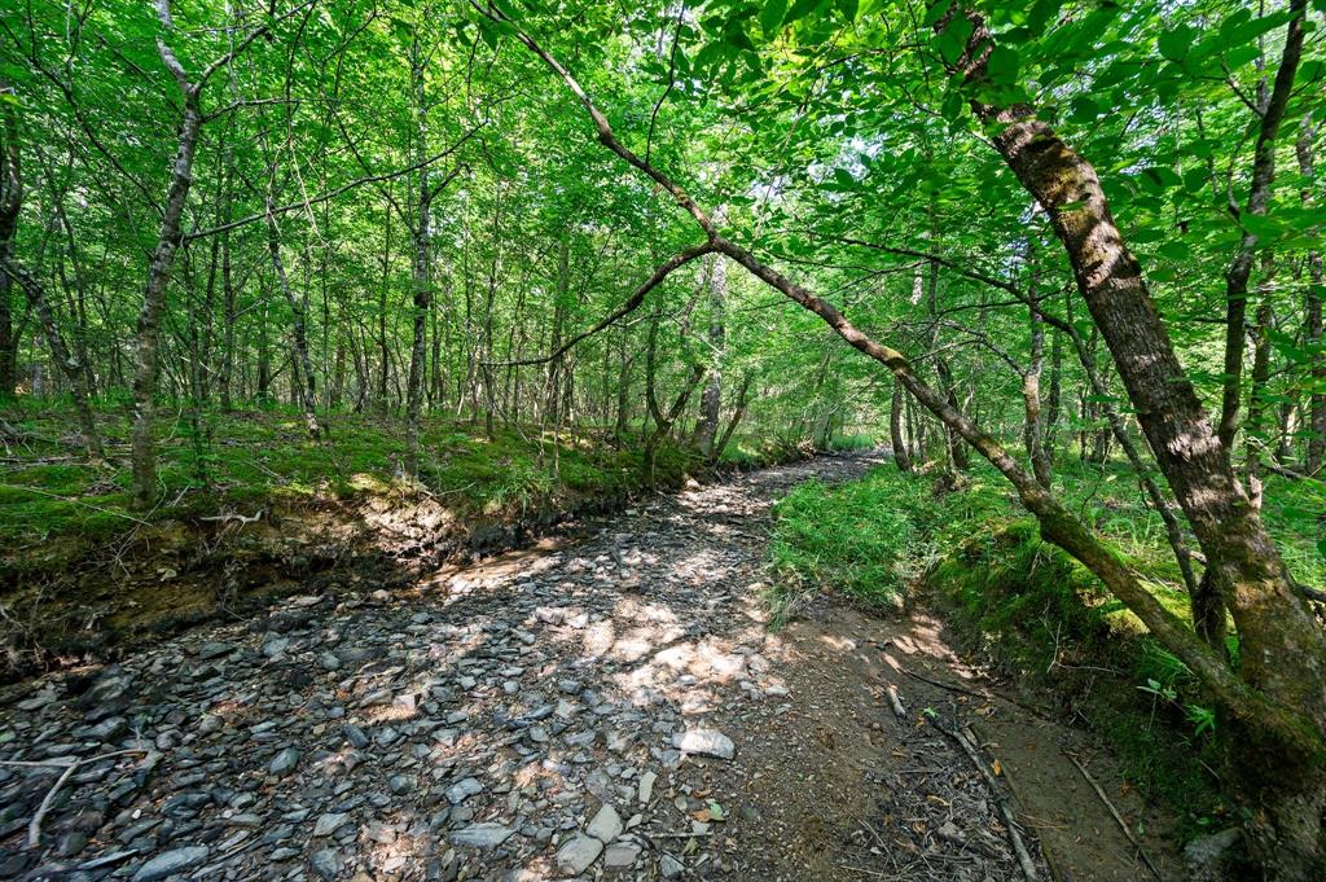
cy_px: 441
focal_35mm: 14
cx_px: 663
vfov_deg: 81.1
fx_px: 515
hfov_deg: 104.3
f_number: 7.1
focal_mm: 14
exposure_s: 1/30
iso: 400
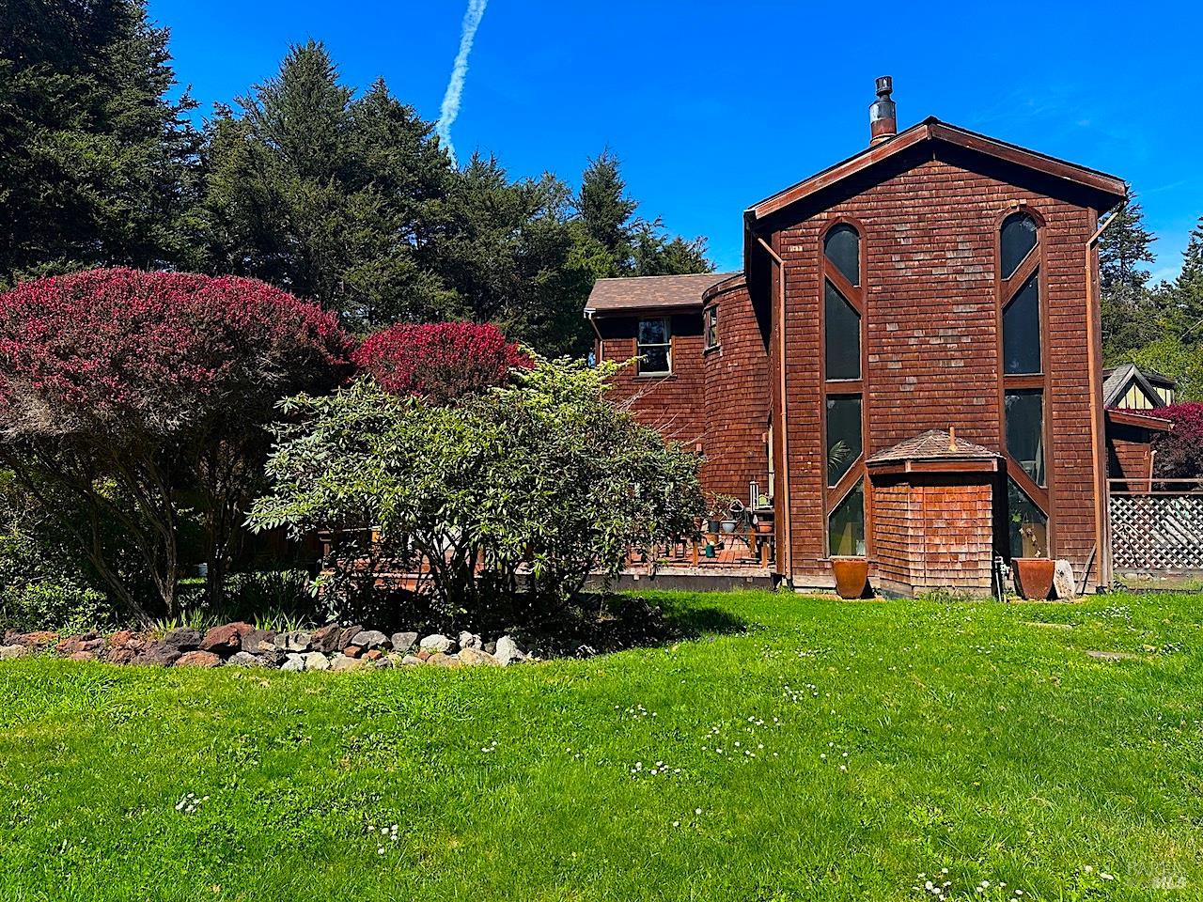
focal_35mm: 24
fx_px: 834
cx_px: 602
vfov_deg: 56.8
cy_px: 451
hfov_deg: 71.6
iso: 80
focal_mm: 6.86
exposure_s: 1/1721
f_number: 1.78
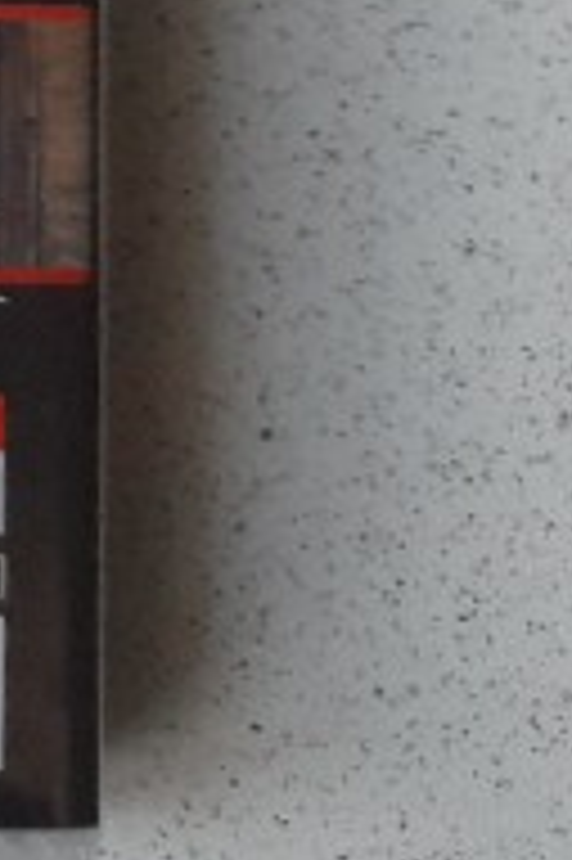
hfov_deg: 9.5
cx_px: -1185
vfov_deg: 17.2
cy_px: -369
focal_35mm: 109
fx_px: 2602
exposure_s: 1/50
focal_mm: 4.6
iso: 320
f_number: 2
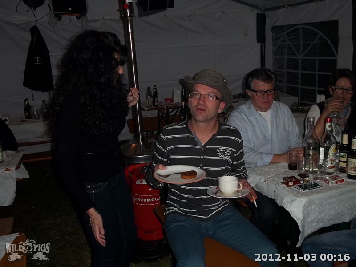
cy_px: 134
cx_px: 178
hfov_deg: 51.4
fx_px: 370
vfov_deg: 39.7
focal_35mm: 36
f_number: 3.1
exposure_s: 1/30
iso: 64
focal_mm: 6.5
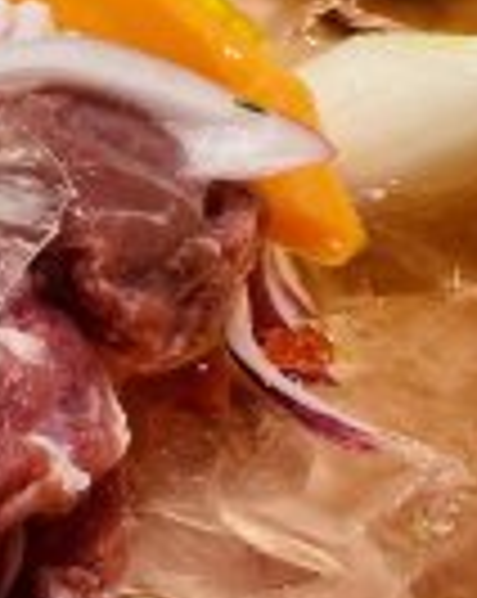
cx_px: -392
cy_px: 227
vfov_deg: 16.4
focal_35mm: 117
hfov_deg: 12.1
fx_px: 2069
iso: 80
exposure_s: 1/121
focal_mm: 4.25
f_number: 1.8
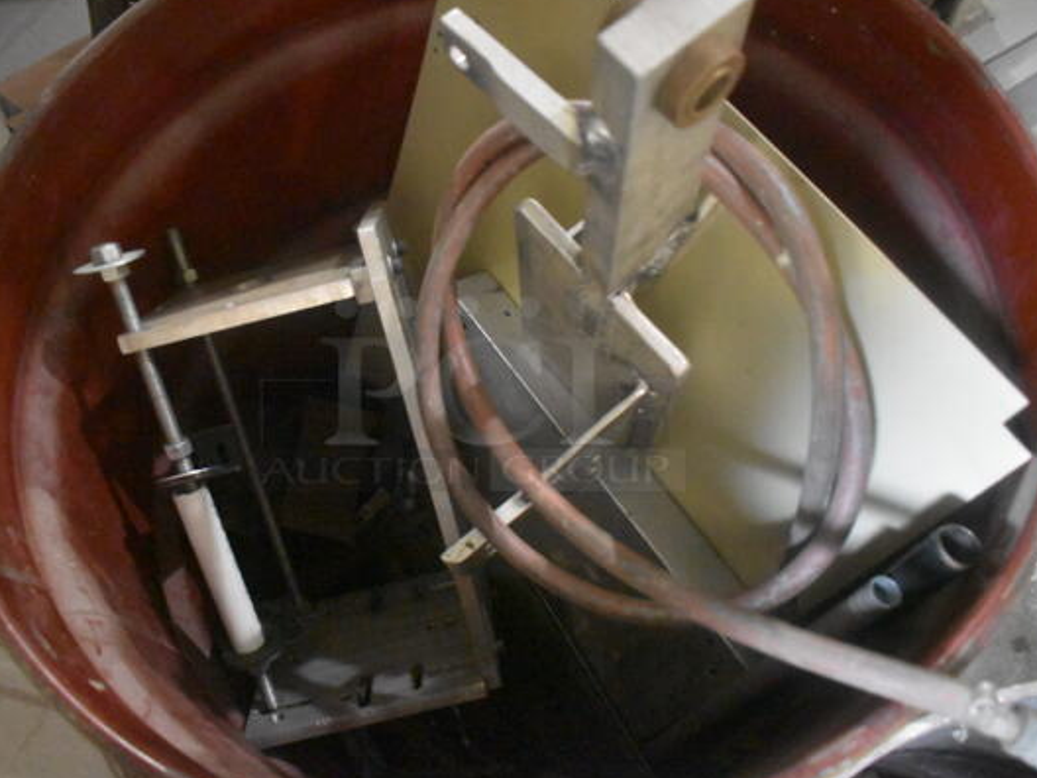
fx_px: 899
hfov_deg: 59.8
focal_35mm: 30
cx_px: 467
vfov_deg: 46.8
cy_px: 387
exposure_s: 1/40
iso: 12800
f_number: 3.5
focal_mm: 18
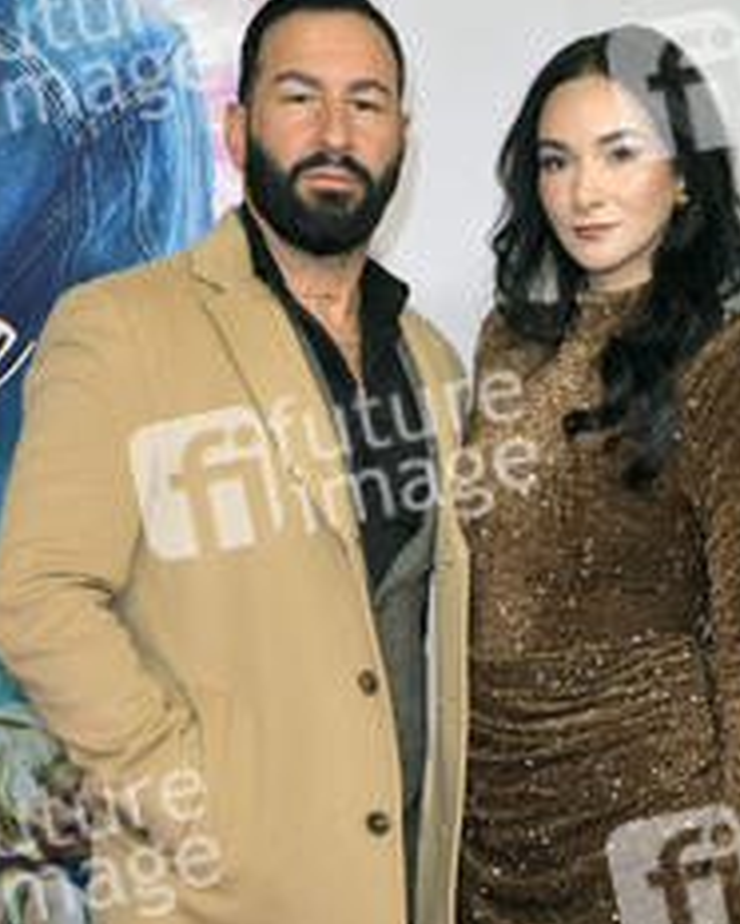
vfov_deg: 26.5
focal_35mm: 71
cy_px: 665
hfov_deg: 21.5
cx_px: 450
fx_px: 1941
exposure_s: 1/250
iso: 1600
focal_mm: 44
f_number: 9
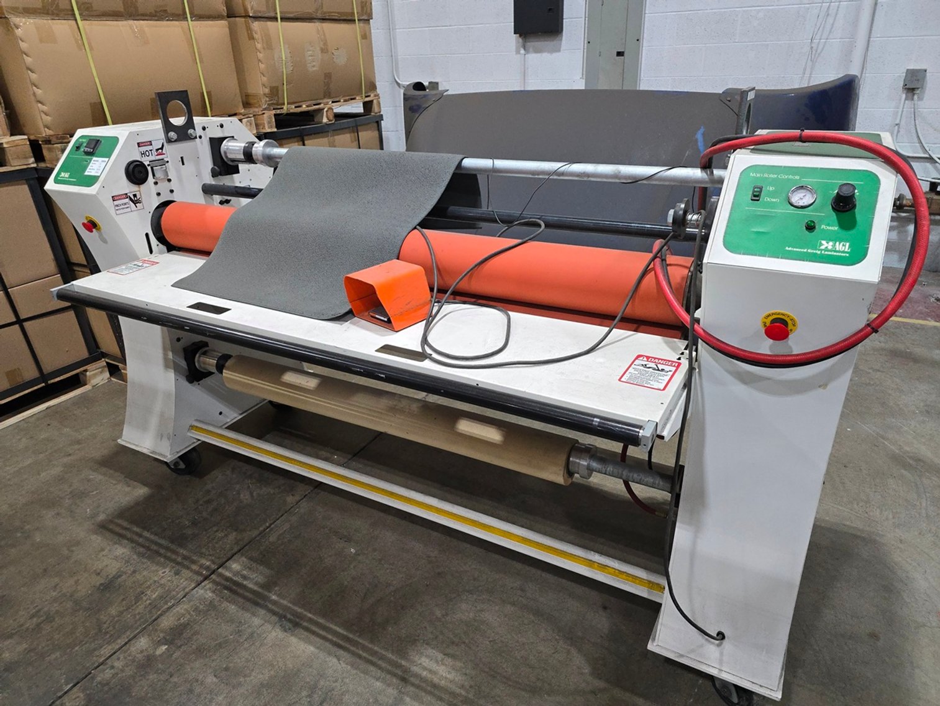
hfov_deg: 73.9
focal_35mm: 23
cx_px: 470
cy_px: 353
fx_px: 625
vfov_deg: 58.9
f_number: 1.7
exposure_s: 1/120
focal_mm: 6.3
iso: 320
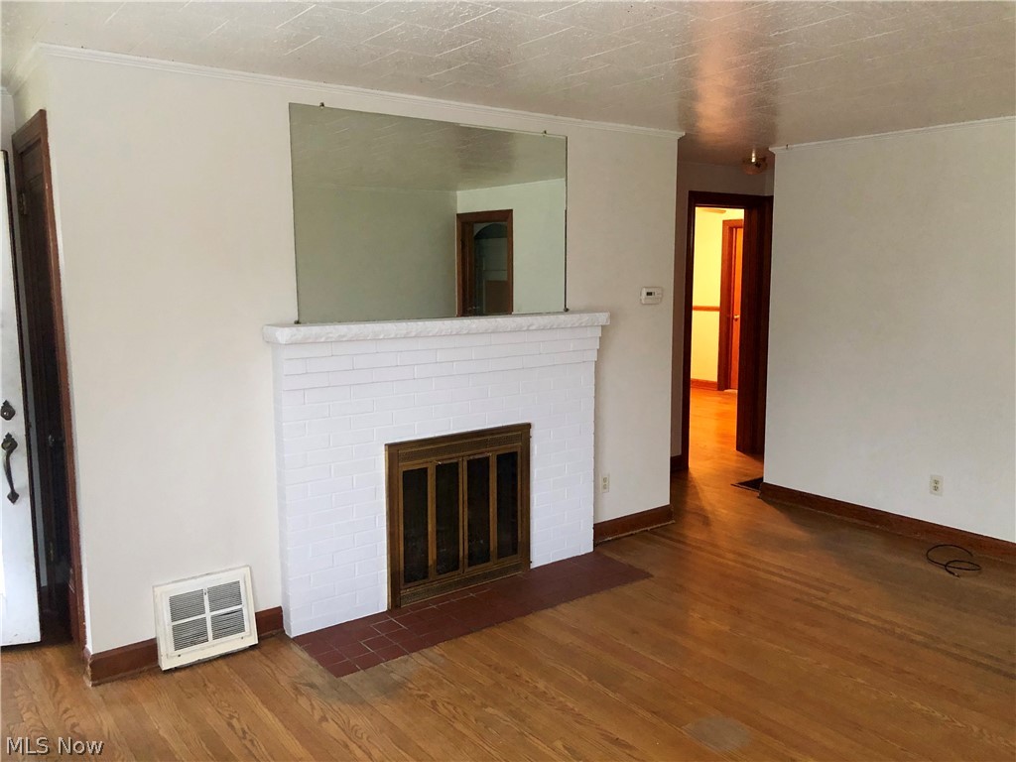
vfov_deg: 49.7
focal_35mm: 28
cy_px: 381
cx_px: 508
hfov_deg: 63.4
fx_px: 822
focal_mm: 4
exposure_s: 1/6
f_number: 1.8
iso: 100
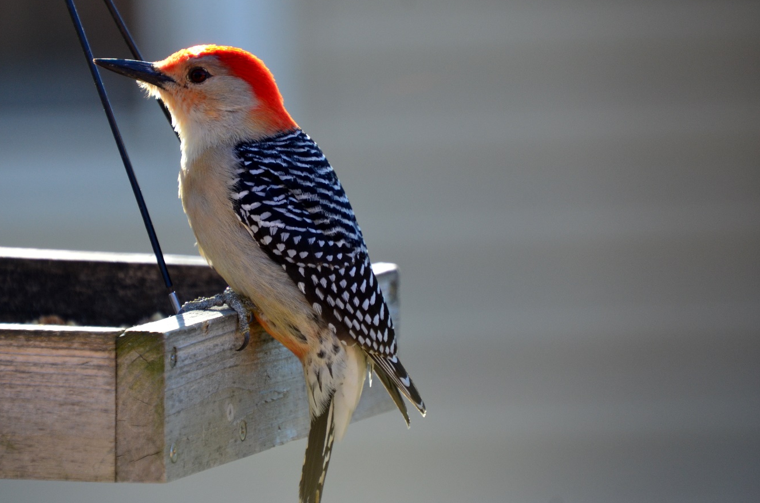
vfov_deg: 1.9
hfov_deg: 2.9
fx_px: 15229
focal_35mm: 723
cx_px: 304
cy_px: 231
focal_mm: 400
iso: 400
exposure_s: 1/160
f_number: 6.3
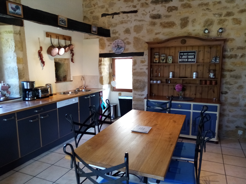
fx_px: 185
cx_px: 123
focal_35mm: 26
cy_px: 92
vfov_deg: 53.1
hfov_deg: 67.3
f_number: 1.8
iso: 204
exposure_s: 1/33.3
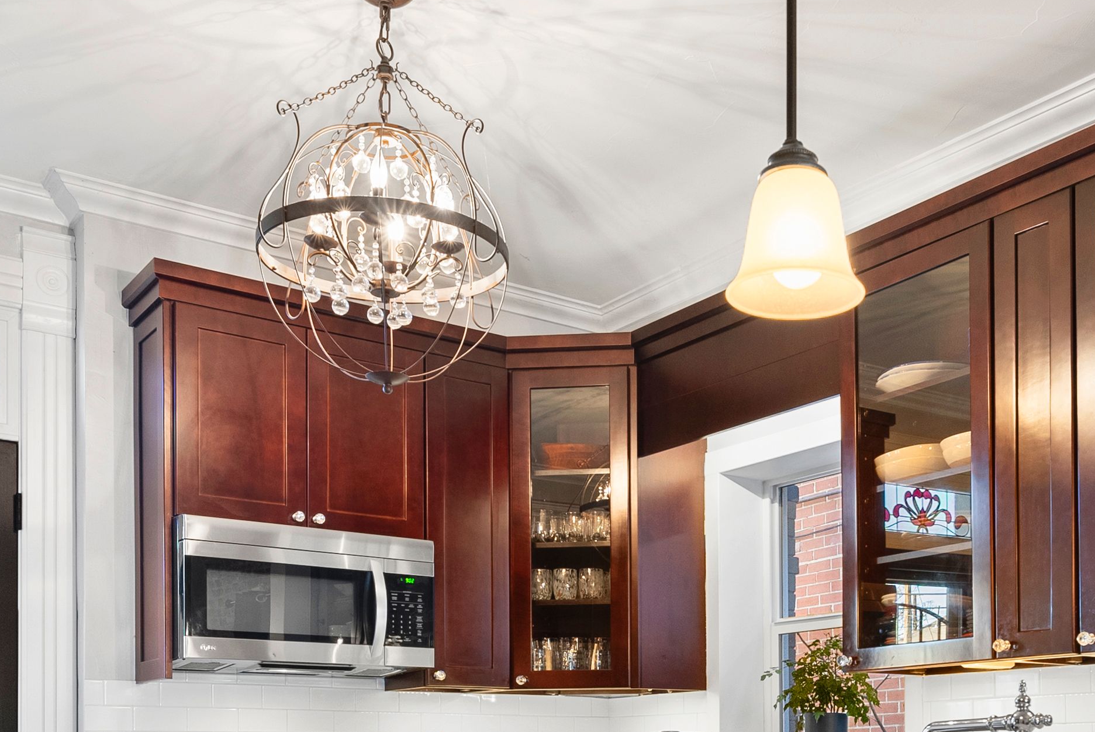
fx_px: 1309
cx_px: 711
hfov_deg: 44.9
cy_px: 773
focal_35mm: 43
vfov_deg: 28.8
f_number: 8
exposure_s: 1/4
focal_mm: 19
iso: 640
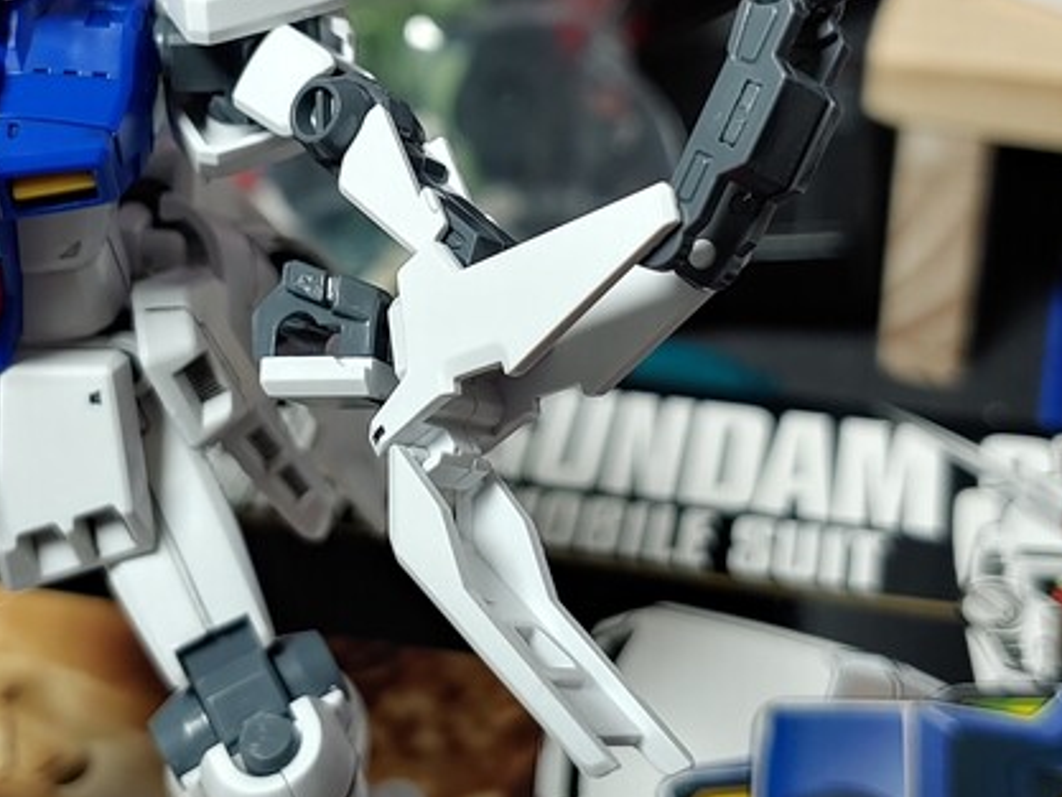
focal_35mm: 54
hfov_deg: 35.5
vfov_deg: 26.5
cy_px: 157
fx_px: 1657
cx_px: 476
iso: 150
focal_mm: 4.23
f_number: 1.5
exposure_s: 1/60
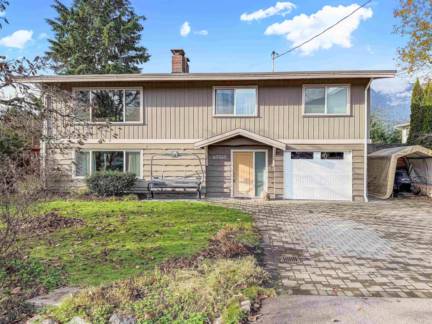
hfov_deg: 71.6
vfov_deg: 56.8
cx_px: 216
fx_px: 300
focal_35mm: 24
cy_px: 162
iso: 80
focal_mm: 6.76
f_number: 1.8
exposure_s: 1/1900
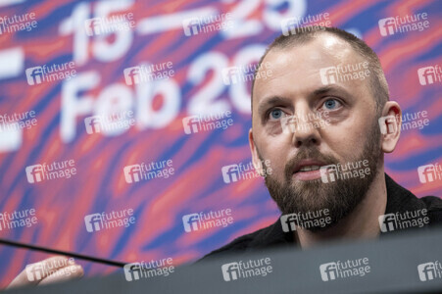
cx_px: 221
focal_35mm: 186
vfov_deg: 7.4
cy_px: 147
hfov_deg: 11.1
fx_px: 2282
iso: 1250
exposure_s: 1/320
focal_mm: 124.3
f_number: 2.8
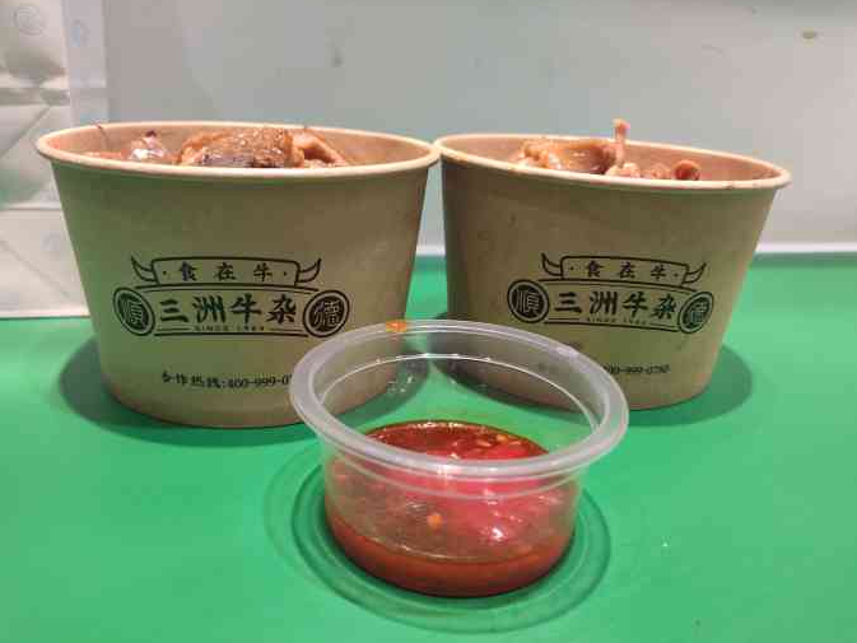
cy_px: 320
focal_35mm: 26
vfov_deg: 53.1
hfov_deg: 67.3
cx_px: 424
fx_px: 644
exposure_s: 1/100
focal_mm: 4.74
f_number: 1.79
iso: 190
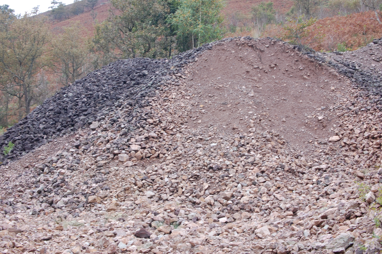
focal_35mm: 82
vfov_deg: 16.5
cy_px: 127
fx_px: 875
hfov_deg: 24.6
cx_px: 191
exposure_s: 1/60
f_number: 8
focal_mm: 55
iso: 200
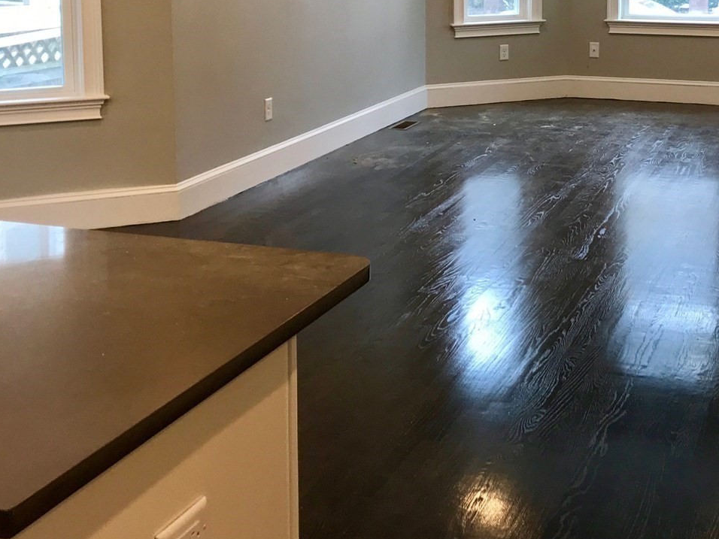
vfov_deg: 23.7
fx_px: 1246
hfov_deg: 32.0
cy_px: 51
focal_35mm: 60
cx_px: 466
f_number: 1.8
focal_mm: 3.99
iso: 25
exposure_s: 1/40
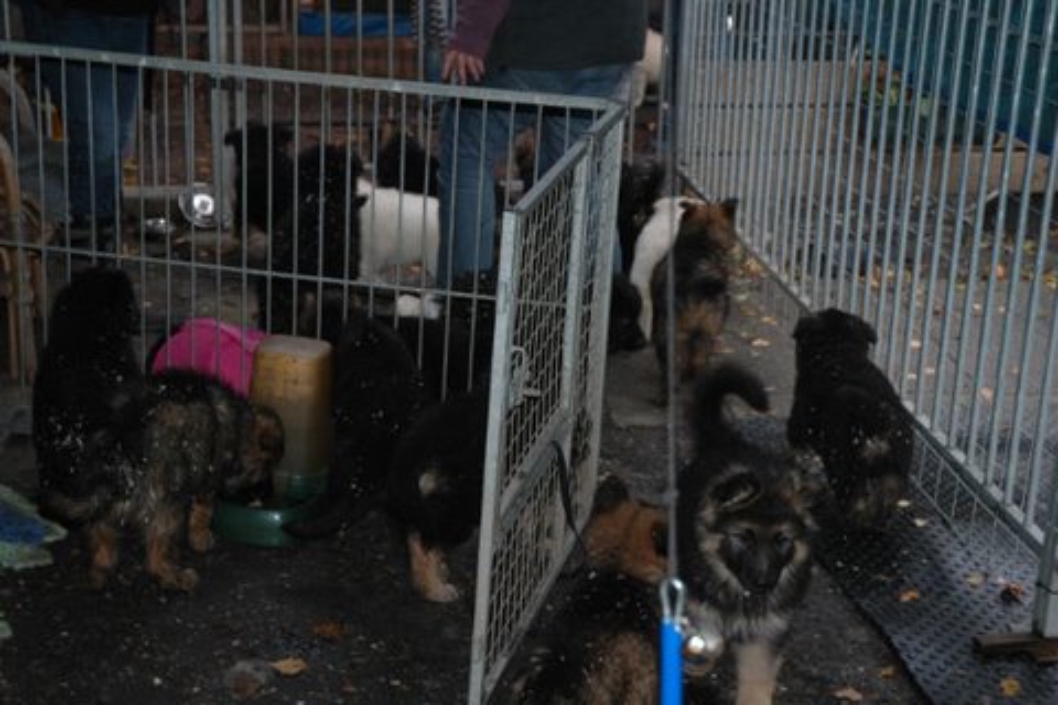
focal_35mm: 66
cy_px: 352
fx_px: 1940
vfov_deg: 20.6
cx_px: 529
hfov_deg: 30.5
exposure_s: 1/60
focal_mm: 44
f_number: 4.5
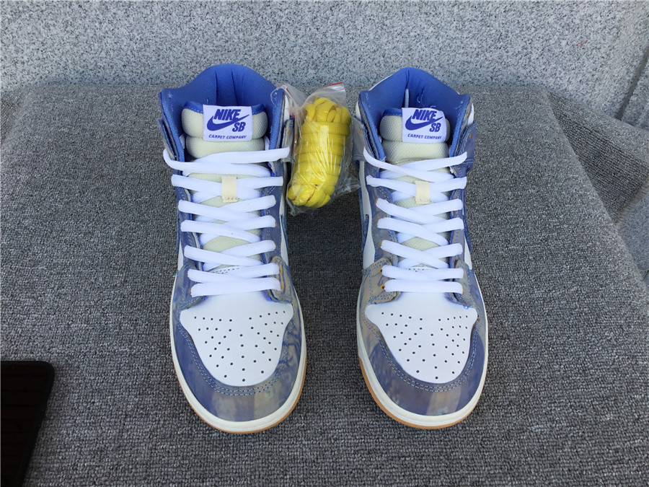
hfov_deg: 58.4
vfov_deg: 45.4
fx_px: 581
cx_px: 324
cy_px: 244
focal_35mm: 31
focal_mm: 3.3
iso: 25
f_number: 2.4
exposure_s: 1/309
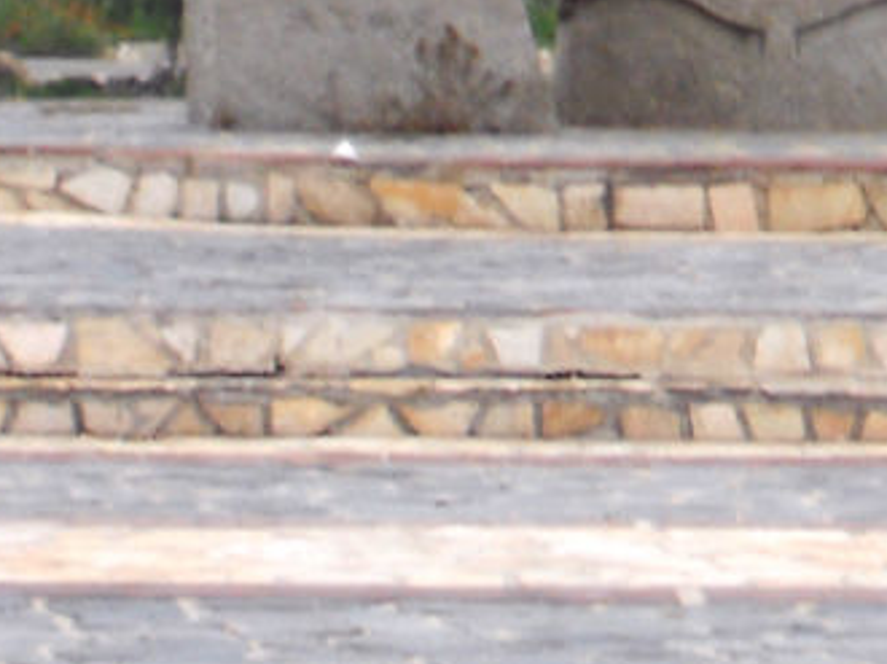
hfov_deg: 3.8
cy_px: -866
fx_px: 13417
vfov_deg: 2.8
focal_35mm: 524
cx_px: 1081
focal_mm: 19.6
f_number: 5.9
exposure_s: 1/80
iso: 80
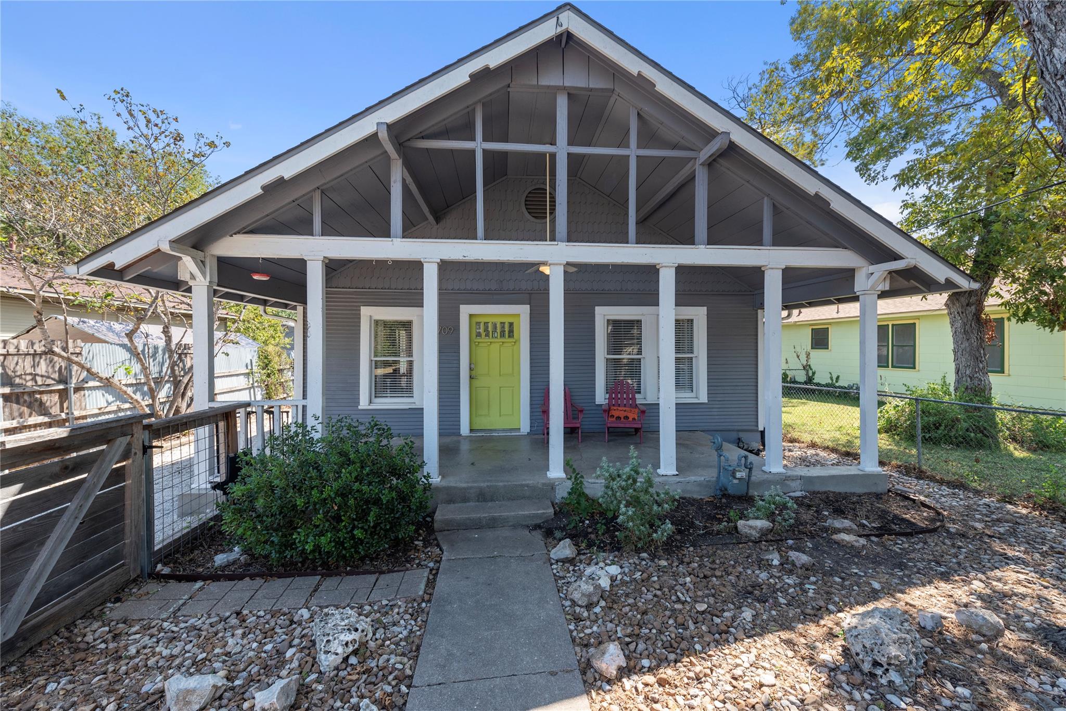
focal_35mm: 14
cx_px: 533
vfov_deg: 81.2
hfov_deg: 104.2
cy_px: 356
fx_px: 415
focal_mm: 14
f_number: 8
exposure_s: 1/80
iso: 400
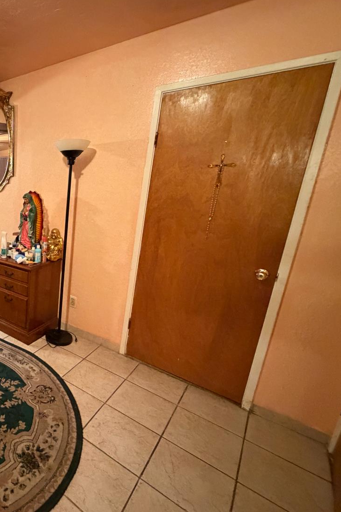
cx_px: -2
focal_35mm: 20
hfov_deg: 50.0
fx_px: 284
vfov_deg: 84.0
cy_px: 251
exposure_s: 1/40
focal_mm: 2.22
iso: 1000
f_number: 2.2
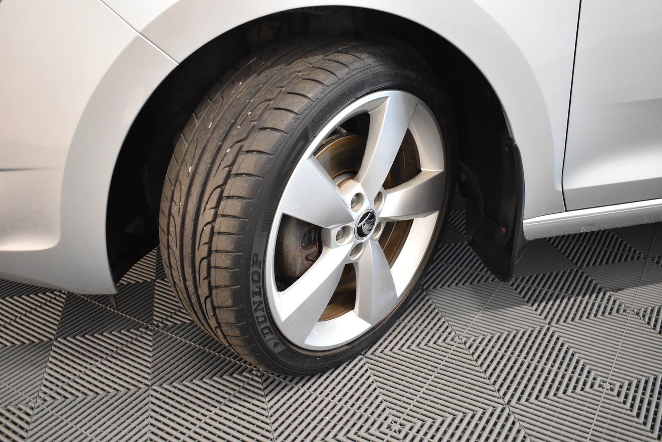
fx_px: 607
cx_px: 331
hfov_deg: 57.2
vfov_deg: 40.0
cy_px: 221
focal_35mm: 33
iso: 1600
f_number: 3.8
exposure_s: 1/40
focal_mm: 22
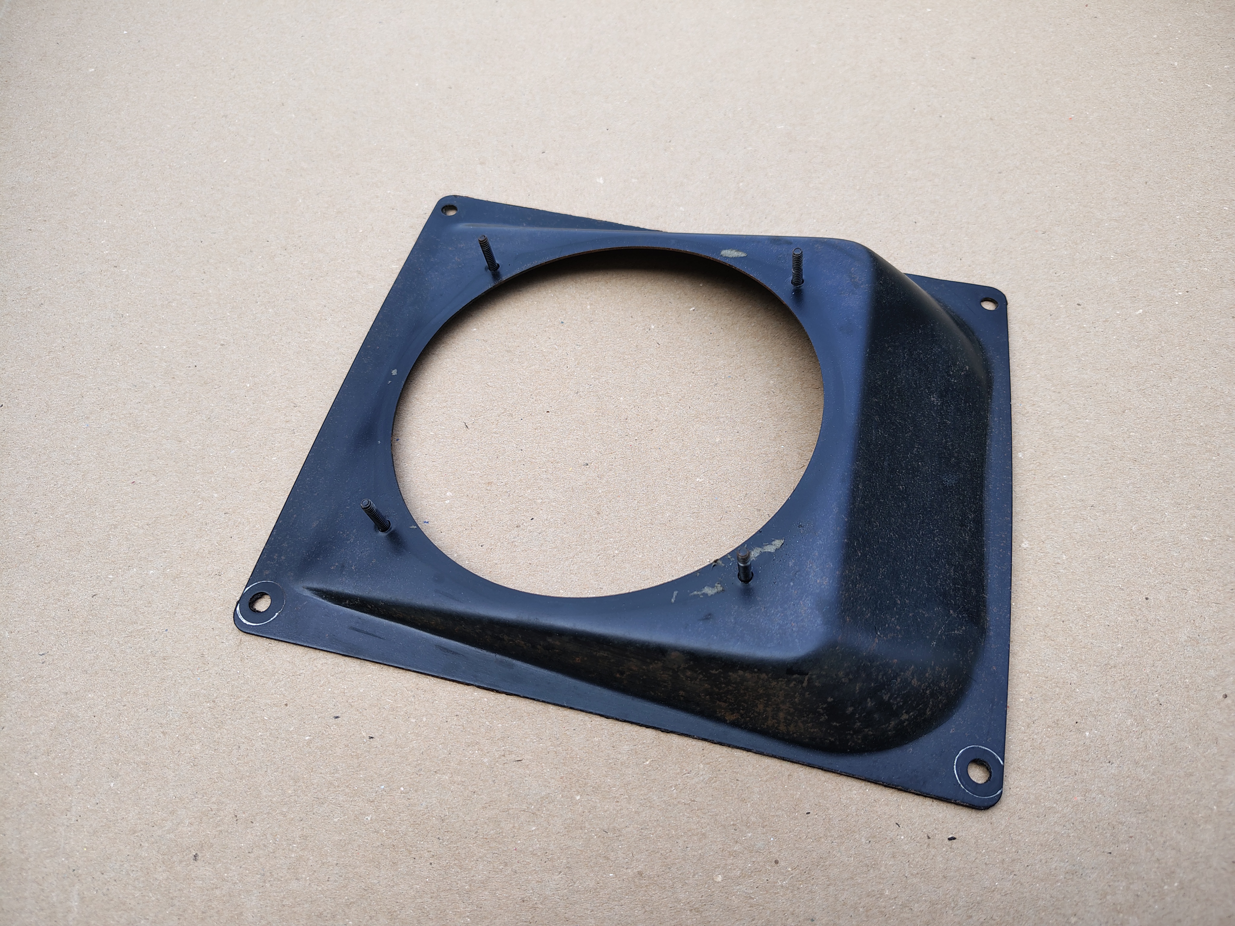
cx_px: 618
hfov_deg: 71.6
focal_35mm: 24
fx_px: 856
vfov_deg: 56.8
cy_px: 463
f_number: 1.8
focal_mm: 5.56
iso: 100
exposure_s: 1/523
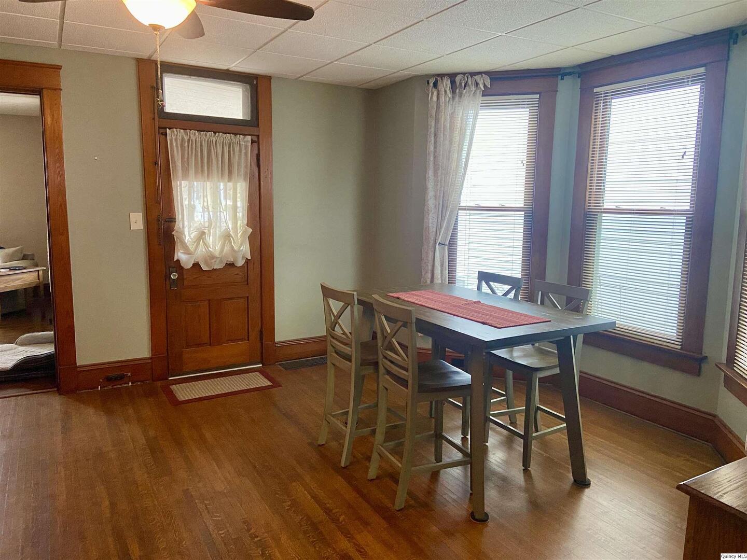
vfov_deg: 53.1
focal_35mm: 26
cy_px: 280
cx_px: 374
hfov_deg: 67.3
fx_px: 561
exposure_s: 1/40
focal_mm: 4.25
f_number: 1.8
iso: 400
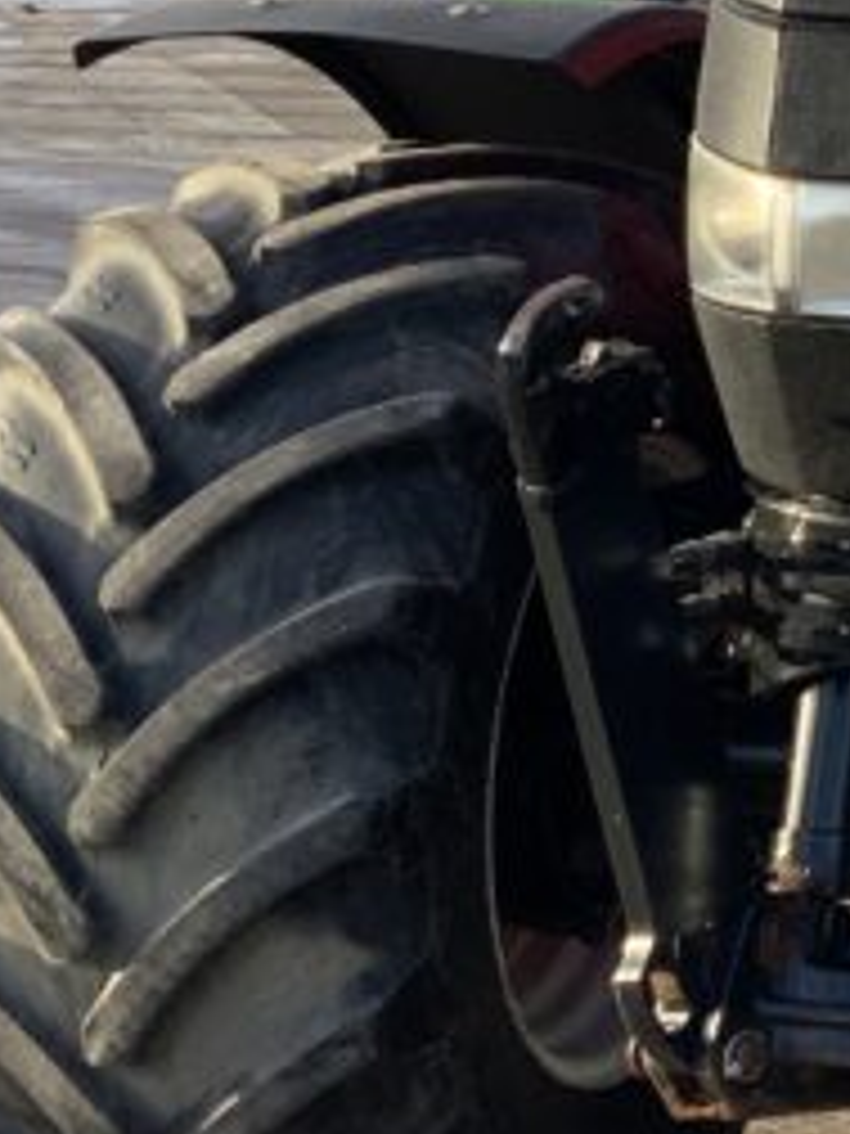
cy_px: 238
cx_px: 1606
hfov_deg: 11.5
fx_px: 3863
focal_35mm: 118
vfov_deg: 16.6
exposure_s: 1/365
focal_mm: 3
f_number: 1.8
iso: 16
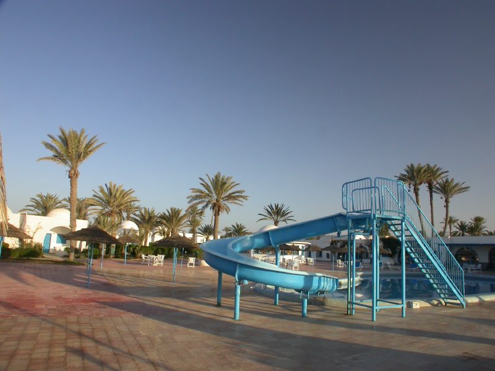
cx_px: 248
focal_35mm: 38
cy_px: 186
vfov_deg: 37.7
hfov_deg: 49.0
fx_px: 543
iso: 100
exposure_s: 1/128
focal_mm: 7.85
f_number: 4.7
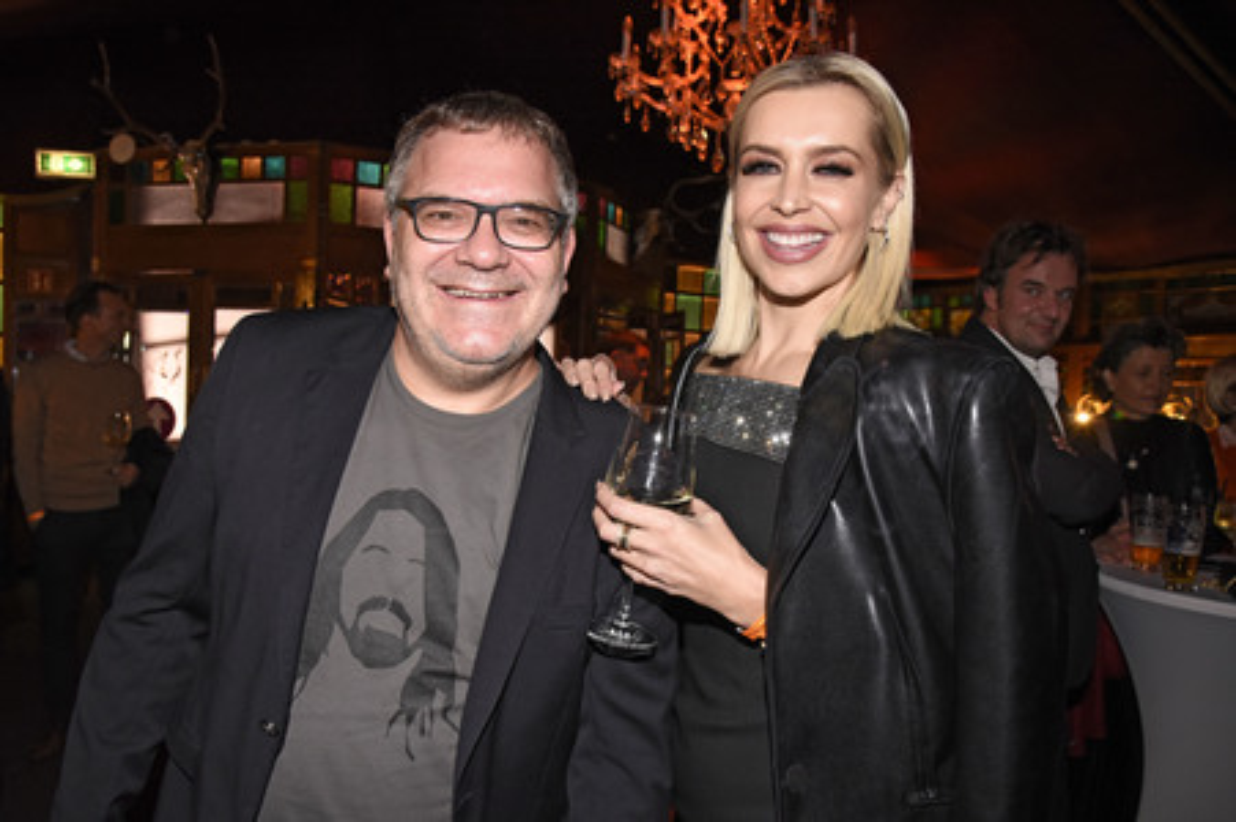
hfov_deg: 73.8
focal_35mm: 24
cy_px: 411
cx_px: 618
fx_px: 823
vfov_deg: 53.1
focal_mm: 24
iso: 2500
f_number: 6.3
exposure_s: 1/60
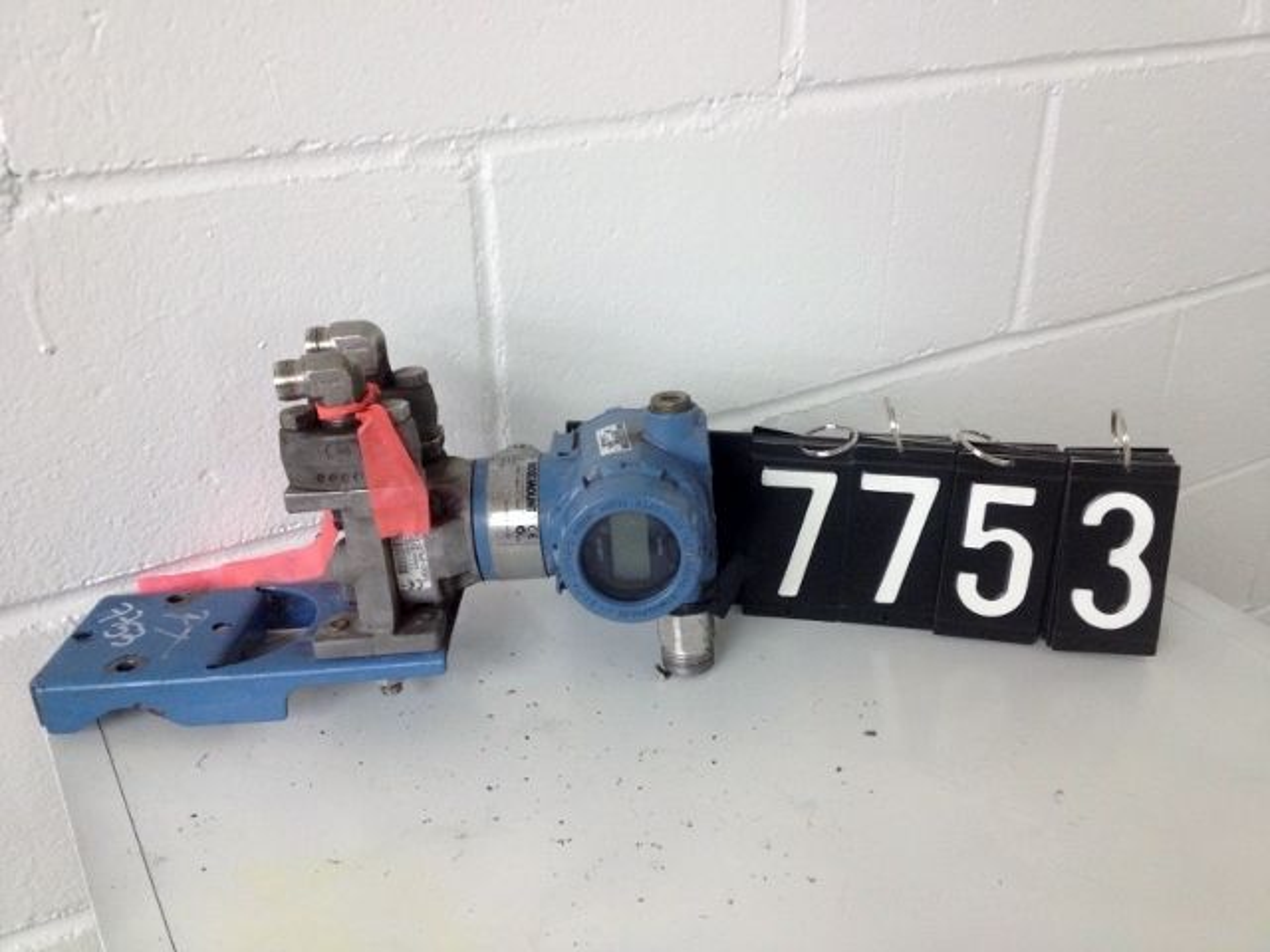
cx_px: 635
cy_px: 476
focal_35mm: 35
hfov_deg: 52.6
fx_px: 1284
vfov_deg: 40.7
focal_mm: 4.28
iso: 160
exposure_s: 1/20
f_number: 2.4
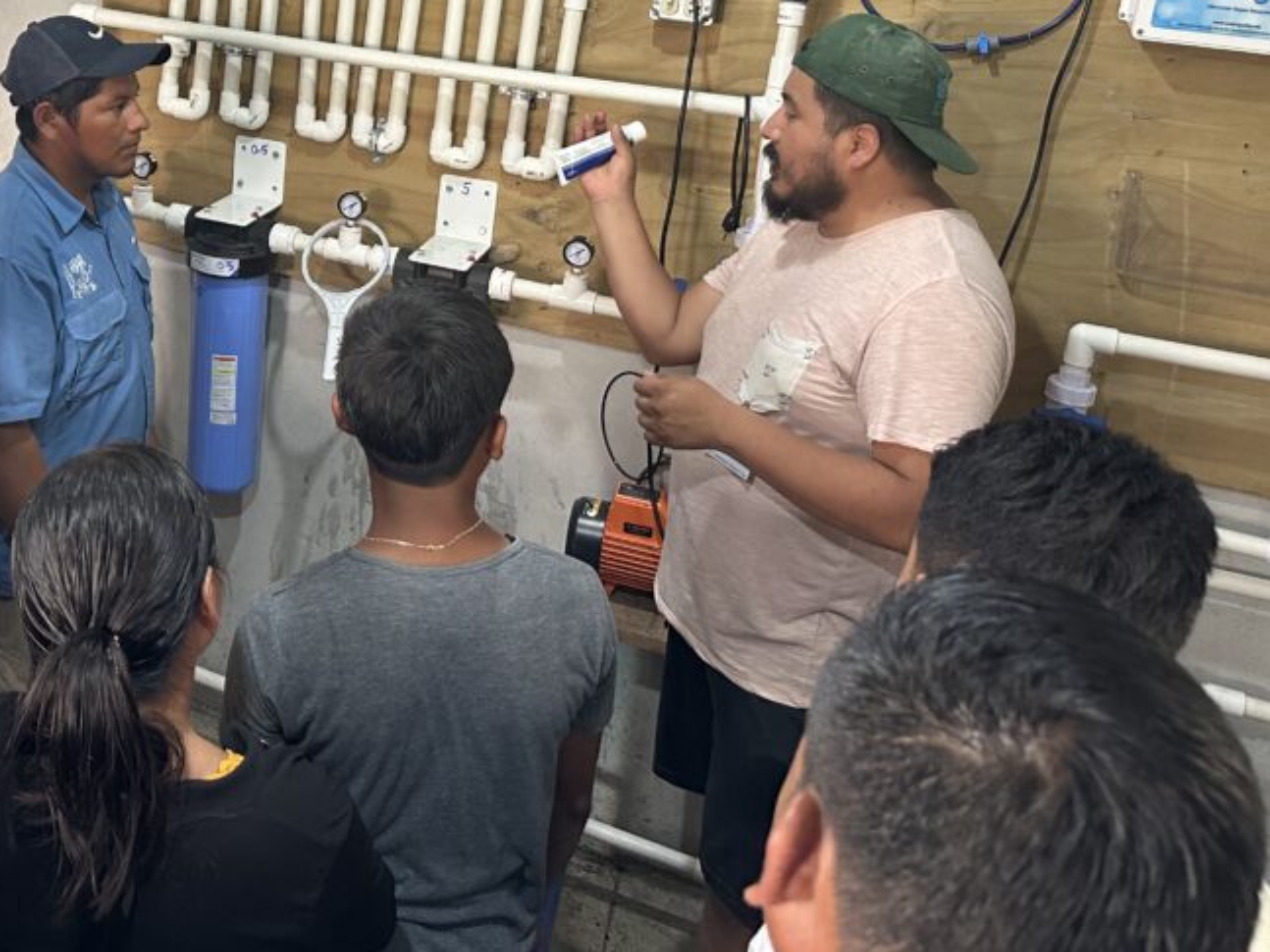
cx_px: 300
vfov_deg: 36.5
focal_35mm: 38
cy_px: 204
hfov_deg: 47.0
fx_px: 1394
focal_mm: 6.86
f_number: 1.78
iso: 250
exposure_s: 1/60
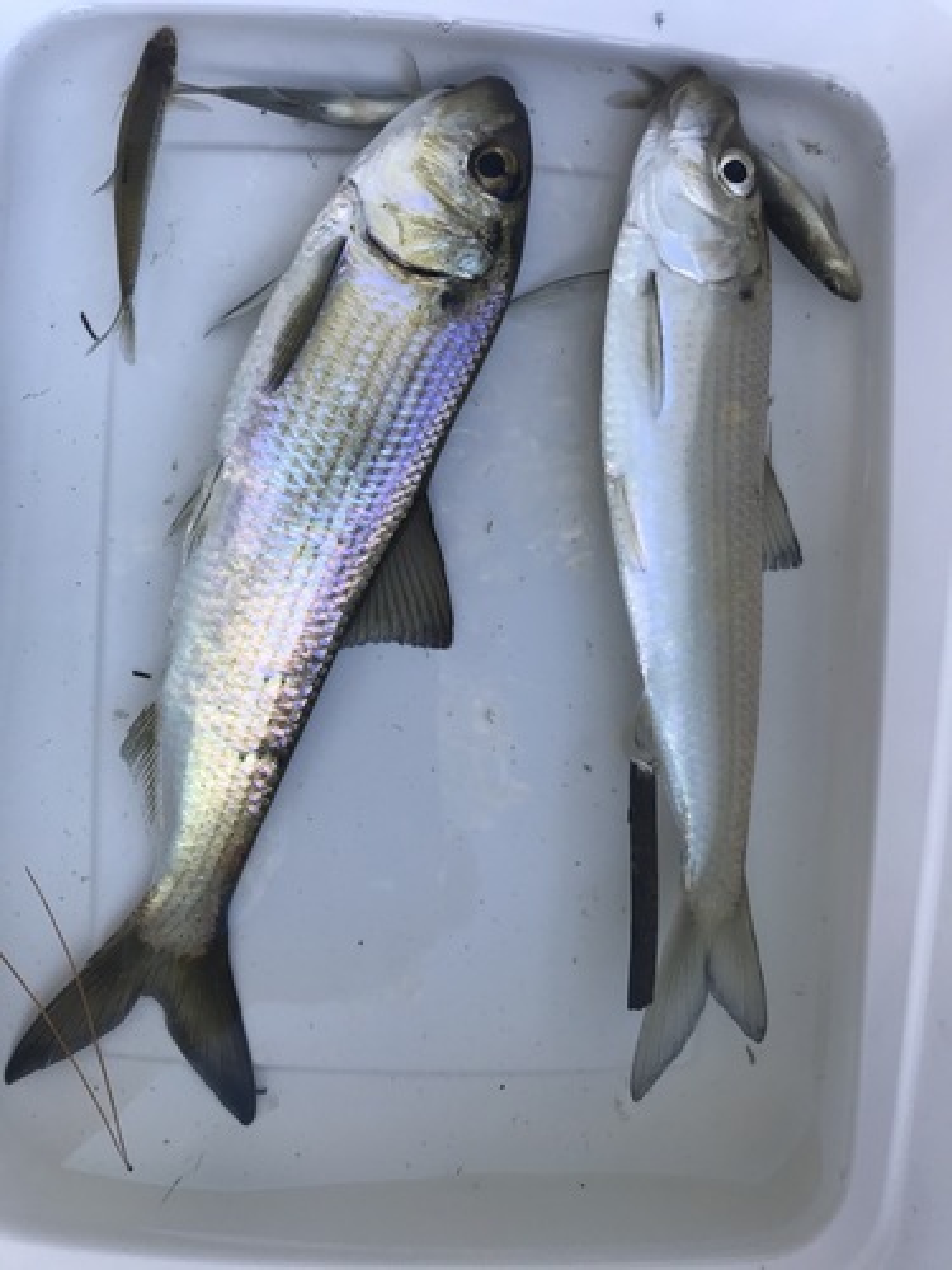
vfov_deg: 63.4
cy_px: 635
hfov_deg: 49.7
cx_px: 476
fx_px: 1027
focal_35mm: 28
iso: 20
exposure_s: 1/411
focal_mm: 3.99
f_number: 1.8
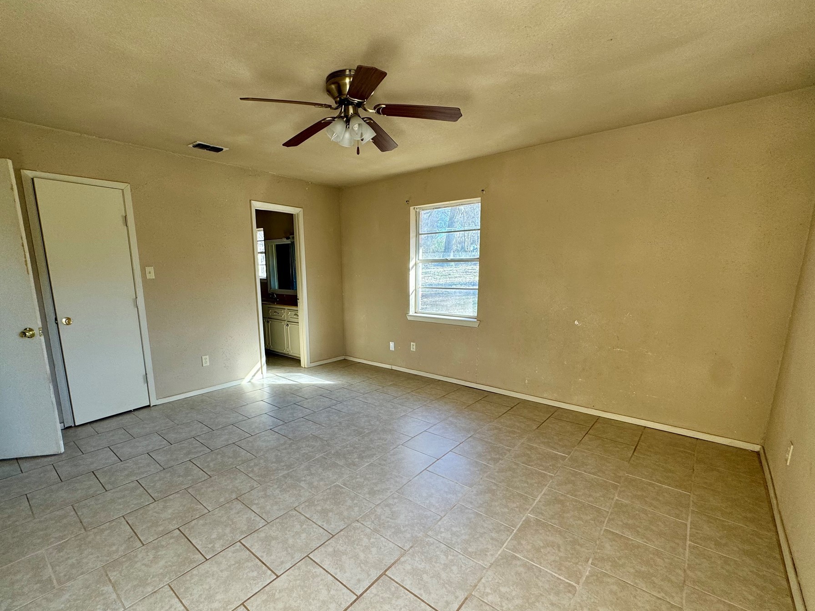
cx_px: 371
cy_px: 337
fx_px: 377
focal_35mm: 16
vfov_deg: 77.9
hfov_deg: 94.3
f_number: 2.2
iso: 100
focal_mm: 2.22
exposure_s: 1/99
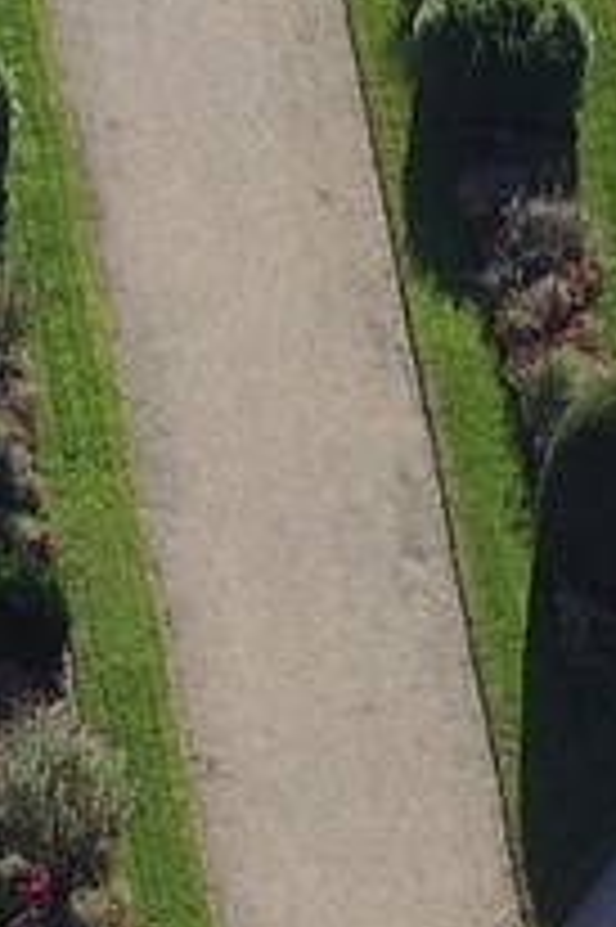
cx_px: -351
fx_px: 26016
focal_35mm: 1012
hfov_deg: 1.4
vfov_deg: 2.0
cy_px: -2264
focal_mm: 130
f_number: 5.6
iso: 400
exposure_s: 1/1000
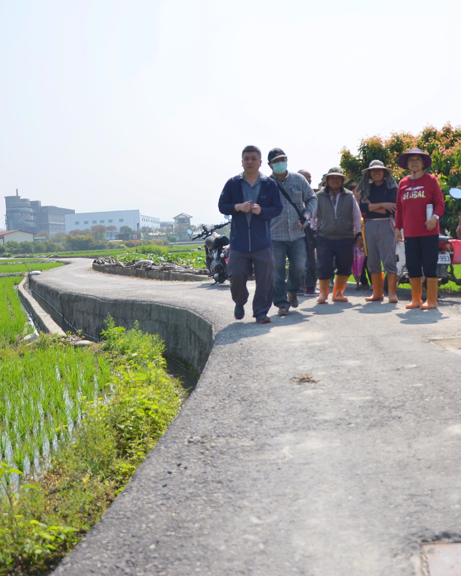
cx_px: 280
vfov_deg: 46.8
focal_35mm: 39
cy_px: 286
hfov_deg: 38.0
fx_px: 665
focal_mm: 18
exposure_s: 1/1000
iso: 100
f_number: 3.5
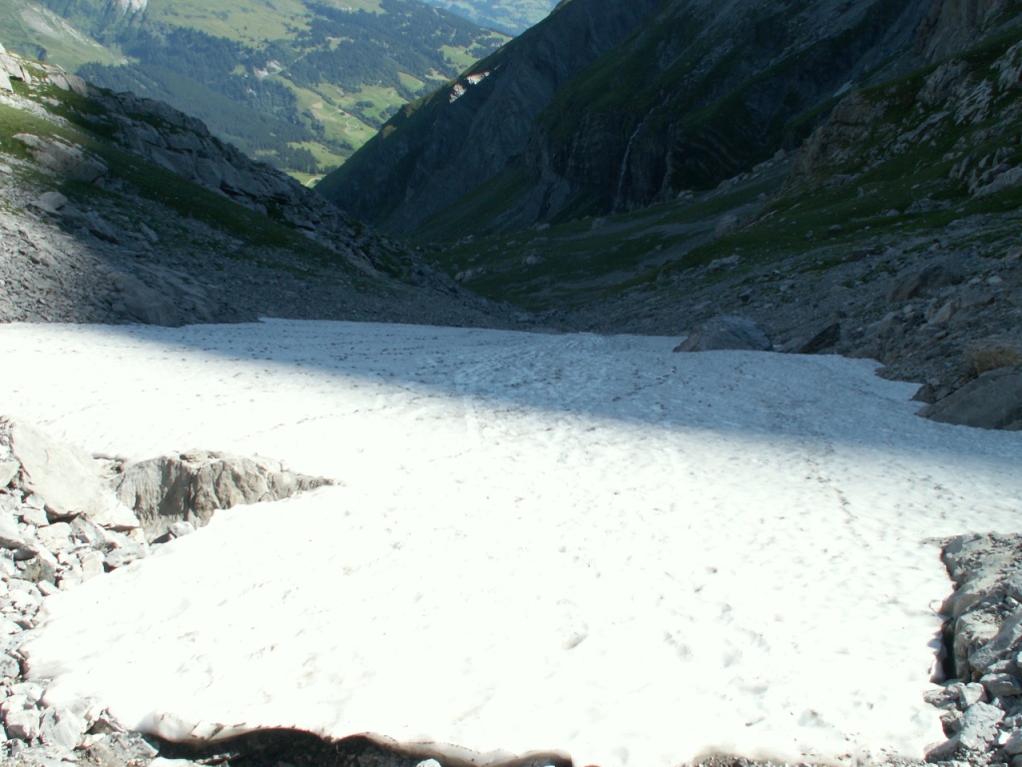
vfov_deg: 40.7
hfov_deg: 52.6
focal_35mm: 35
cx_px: 511
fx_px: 1033
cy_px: 384
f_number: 5.6
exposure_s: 1/125
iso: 50
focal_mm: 5.86
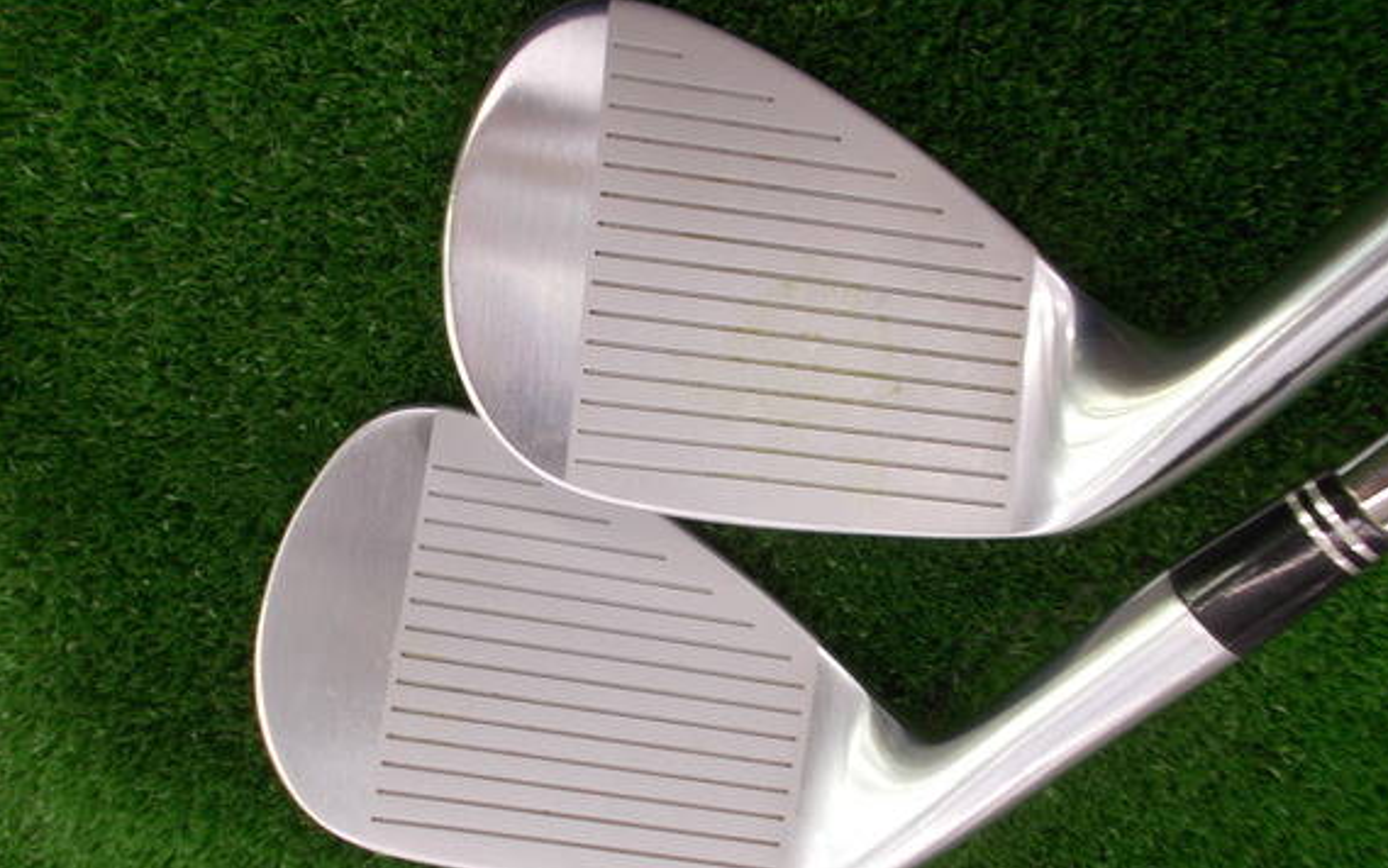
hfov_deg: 61.1
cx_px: 756
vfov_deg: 40.5
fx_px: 1173
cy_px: 517
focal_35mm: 31
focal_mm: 4.6
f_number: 3.2
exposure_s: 1/25
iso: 100
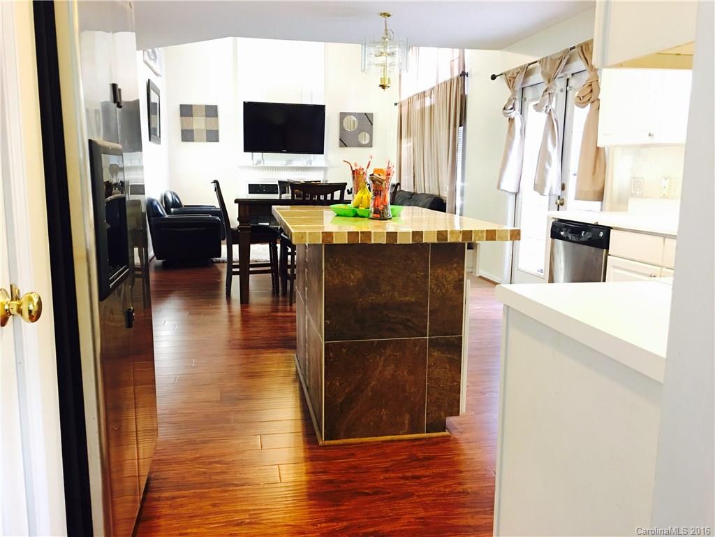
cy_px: 268
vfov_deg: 48.2
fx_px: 599
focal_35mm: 29
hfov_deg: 61.7
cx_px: 358
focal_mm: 4.15
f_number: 2.2
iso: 80
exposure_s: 1/10
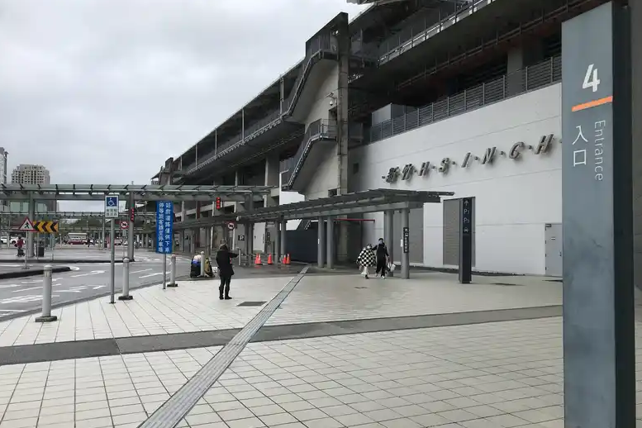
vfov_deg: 43.6
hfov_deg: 61.9
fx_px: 535
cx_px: 321
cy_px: 227
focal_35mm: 30
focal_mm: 3.99
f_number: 1.8
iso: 20
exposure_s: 1/766
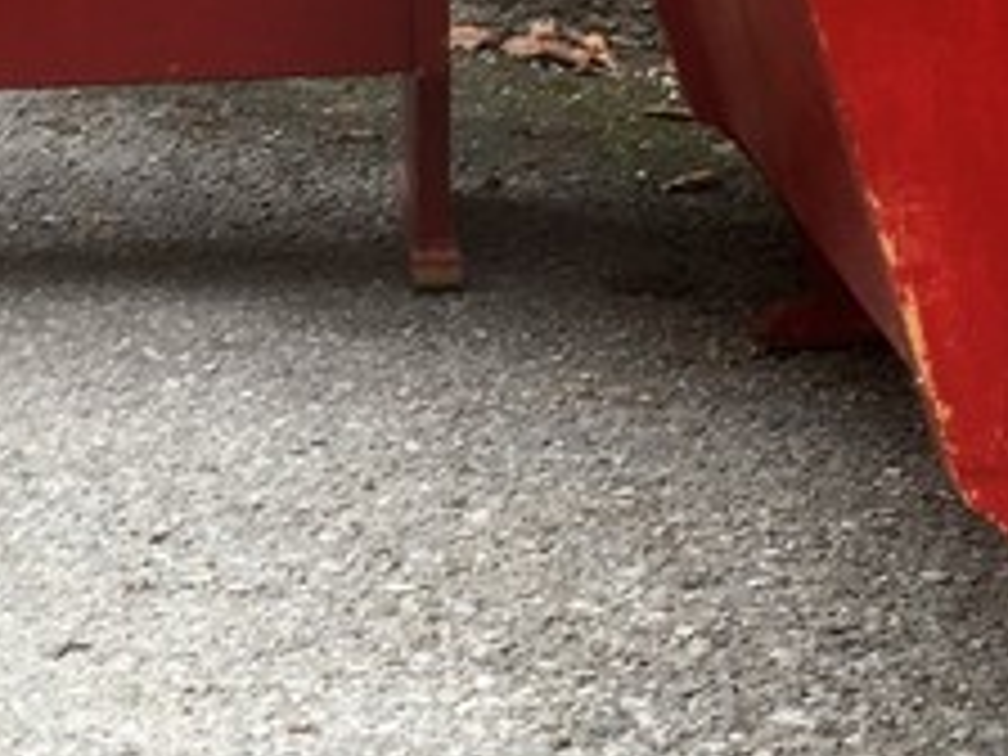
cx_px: 662
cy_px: -198
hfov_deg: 17.8
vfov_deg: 13.0
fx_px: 3203
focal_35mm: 110
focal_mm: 4.15
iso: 25
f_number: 2.2
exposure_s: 1/106
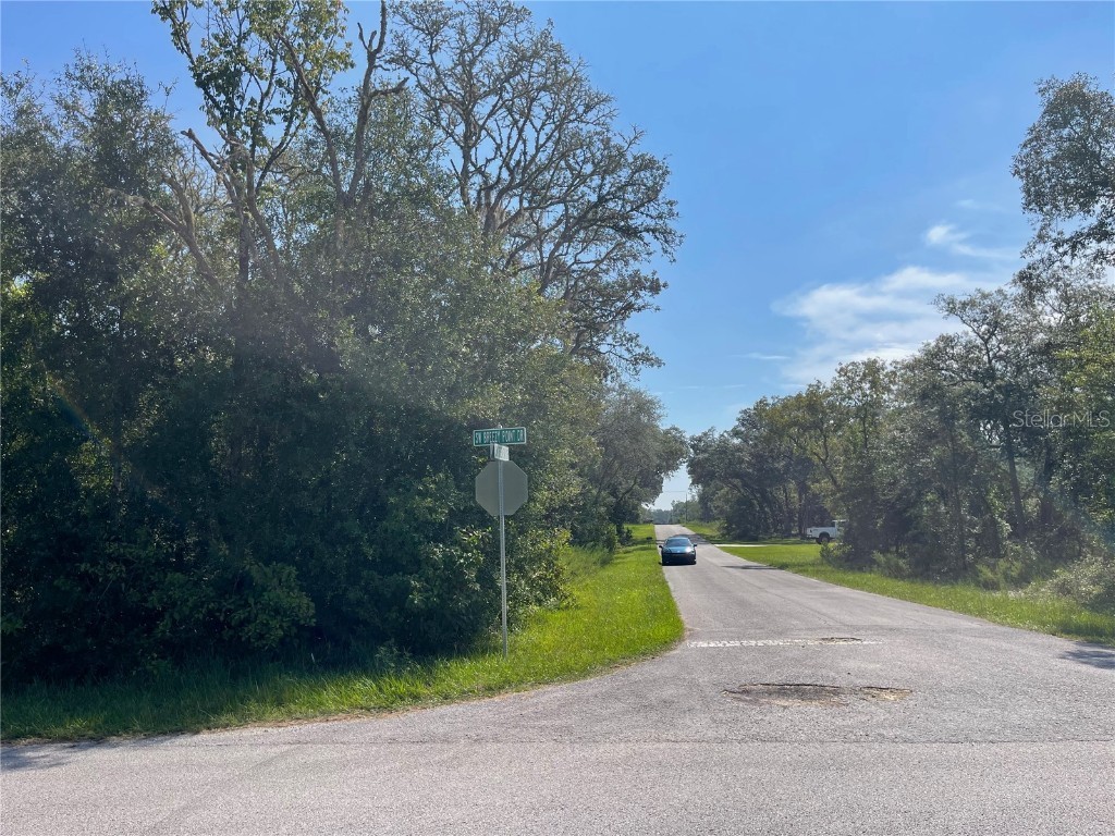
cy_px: 418
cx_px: 558
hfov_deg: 69.4
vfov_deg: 54.9
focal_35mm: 25
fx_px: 805
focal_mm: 5.1
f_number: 1.6
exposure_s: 1/5376
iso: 32
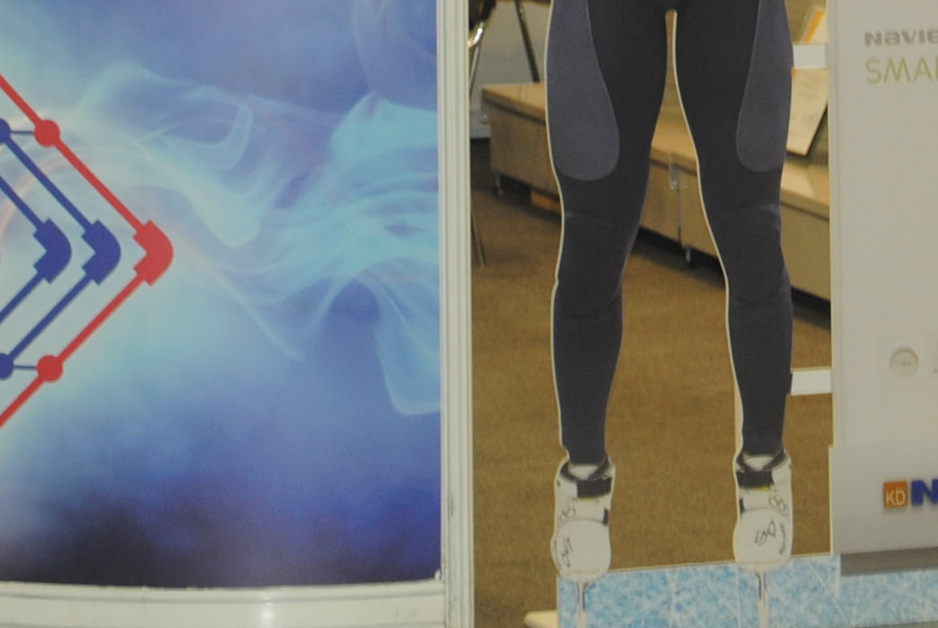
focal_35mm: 177
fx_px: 4618
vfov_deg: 7.6
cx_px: 537
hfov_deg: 11.6
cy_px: -376
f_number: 4.8
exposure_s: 1/13
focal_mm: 32
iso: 200
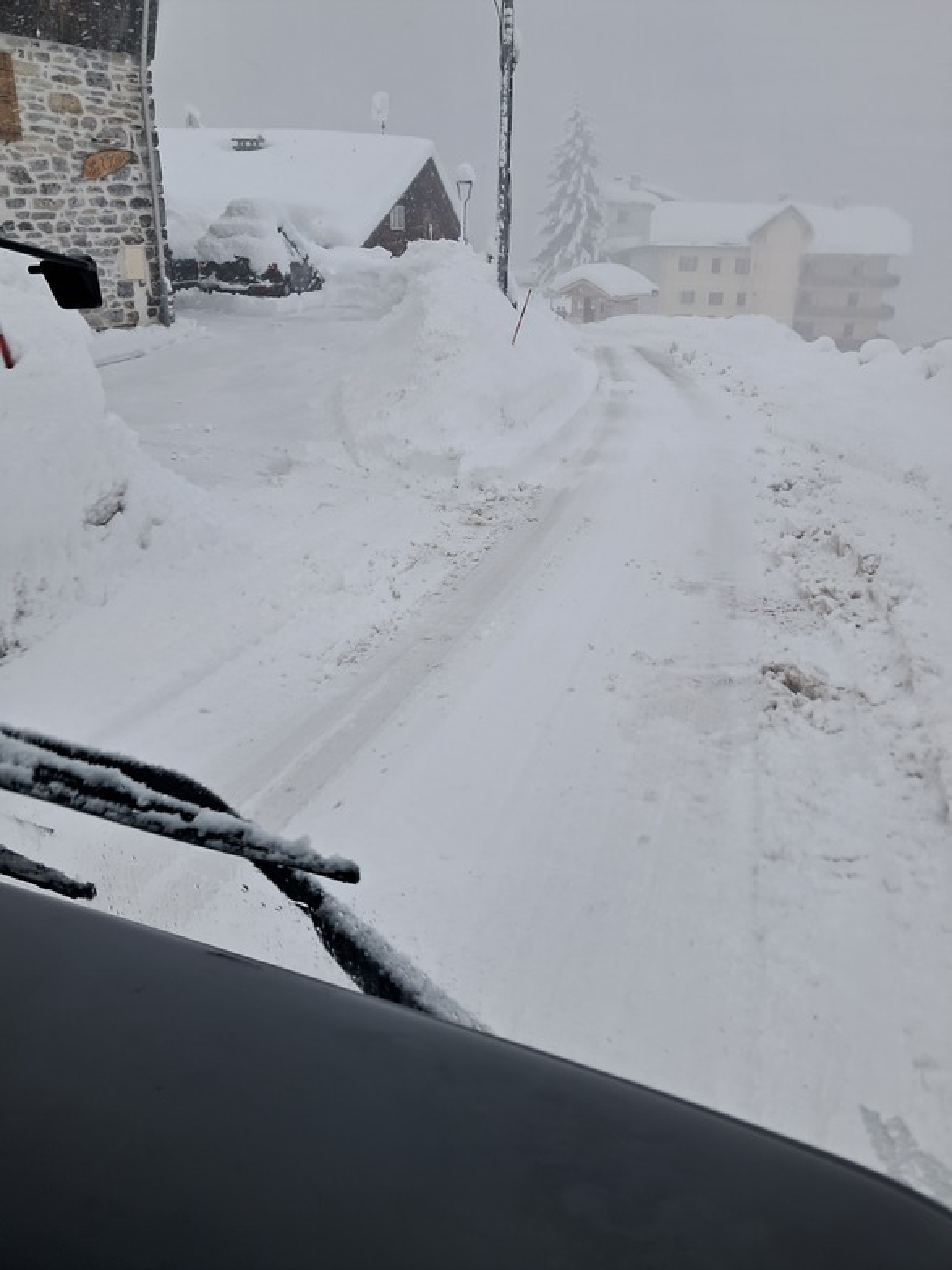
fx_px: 990
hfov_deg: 51.4
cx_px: 476
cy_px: 635
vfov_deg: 65.3
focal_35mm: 27
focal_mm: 4
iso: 50
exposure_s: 1/169
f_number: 1.8
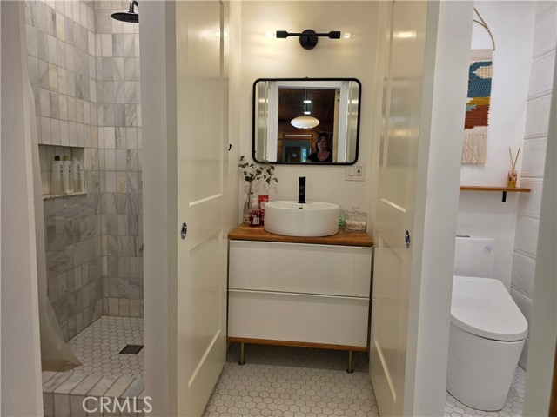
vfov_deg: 58.9
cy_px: 208
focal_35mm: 23
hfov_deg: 73.9
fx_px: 370
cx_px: 278
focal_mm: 6.3
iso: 80
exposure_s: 1/120
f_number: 1.7
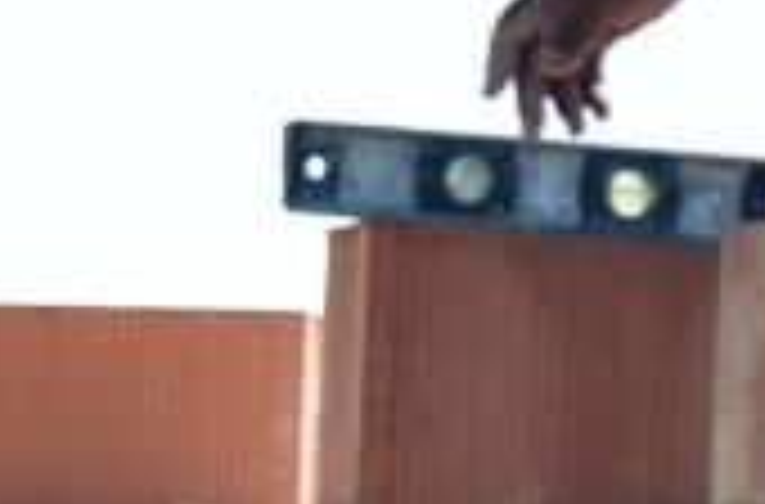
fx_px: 47933
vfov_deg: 0.6
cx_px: -180
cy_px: 320
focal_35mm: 2264
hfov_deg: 0.9
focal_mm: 250
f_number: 6.3
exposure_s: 1/320
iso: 100
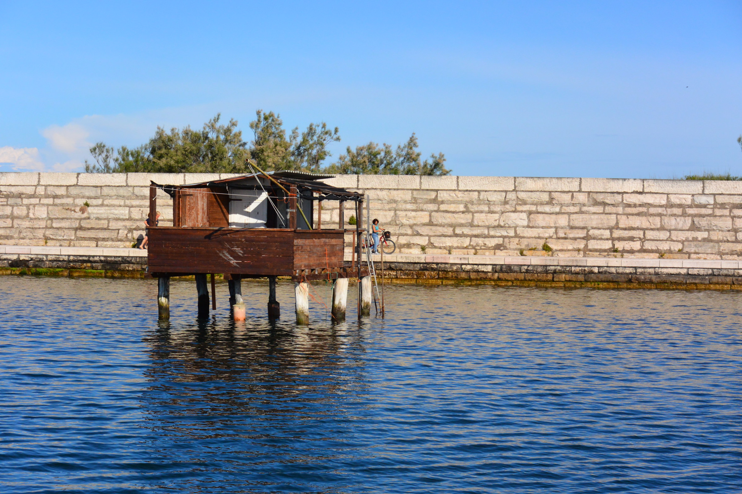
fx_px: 1690
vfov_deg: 16.6
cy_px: 250
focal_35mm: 82
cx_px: 368
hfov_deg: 24.8
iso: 160
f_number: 8
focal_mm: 30
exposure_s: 1/800
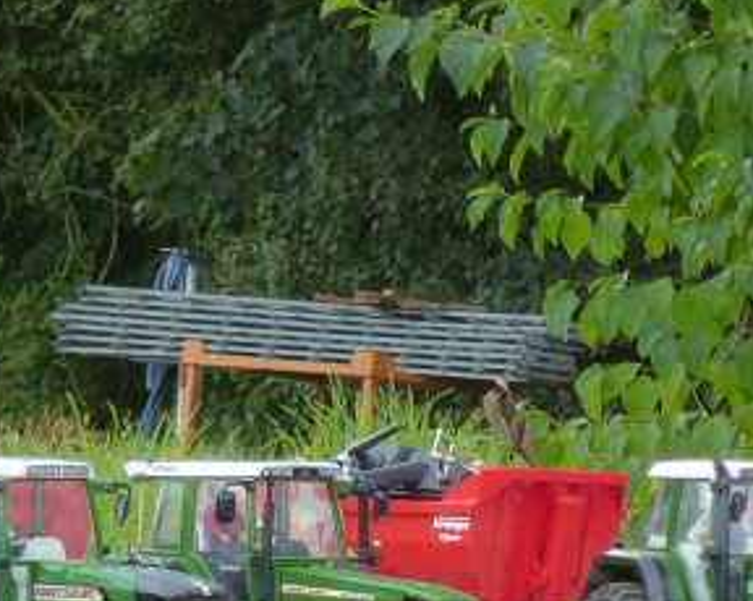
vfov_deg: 3.4
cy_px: 687
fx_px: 10155
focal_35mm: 456
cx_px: 254
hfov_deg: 4.2
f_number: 5.4
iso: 160
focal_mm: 30.1
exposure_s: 1/100
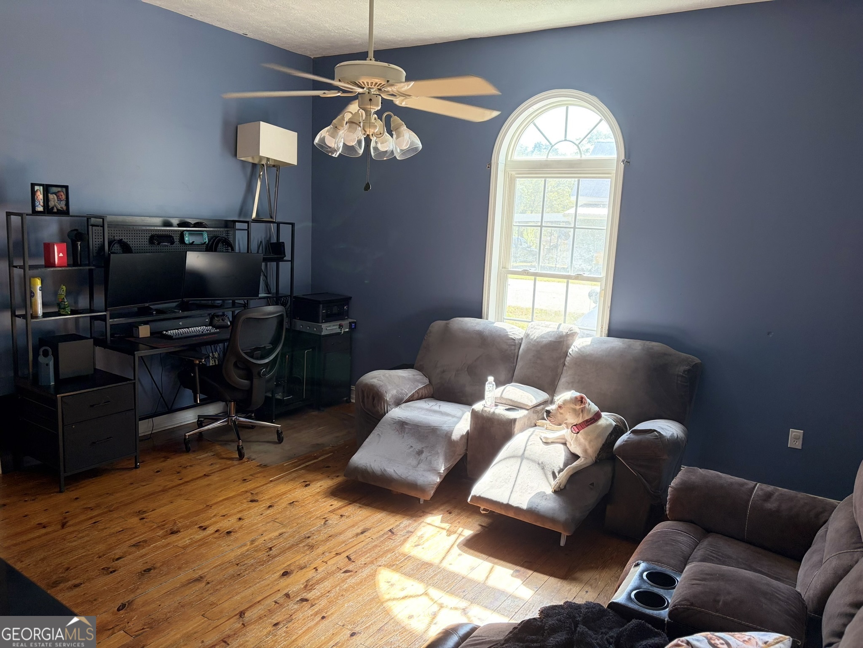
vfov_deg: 53.1
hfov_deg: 67.3
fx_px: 648
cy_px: 324
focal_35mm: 26
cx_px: 432
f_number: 1.6
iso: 125
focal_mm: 5.96
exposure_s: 1/86
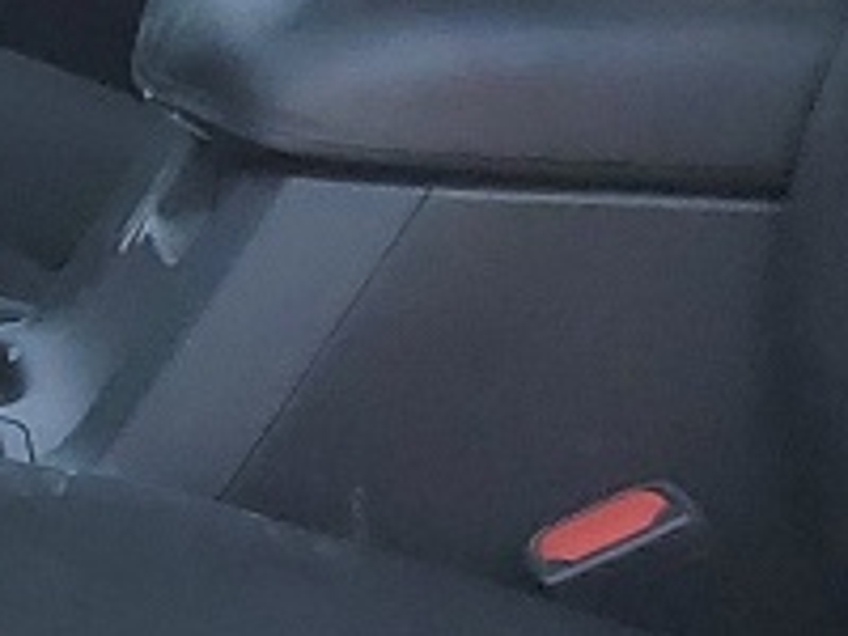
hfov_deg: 9.0
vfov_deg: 7.1
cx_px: -738
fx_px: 5095
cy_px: 144
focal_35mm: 208
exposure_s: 1/556
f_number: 1.5
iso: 50
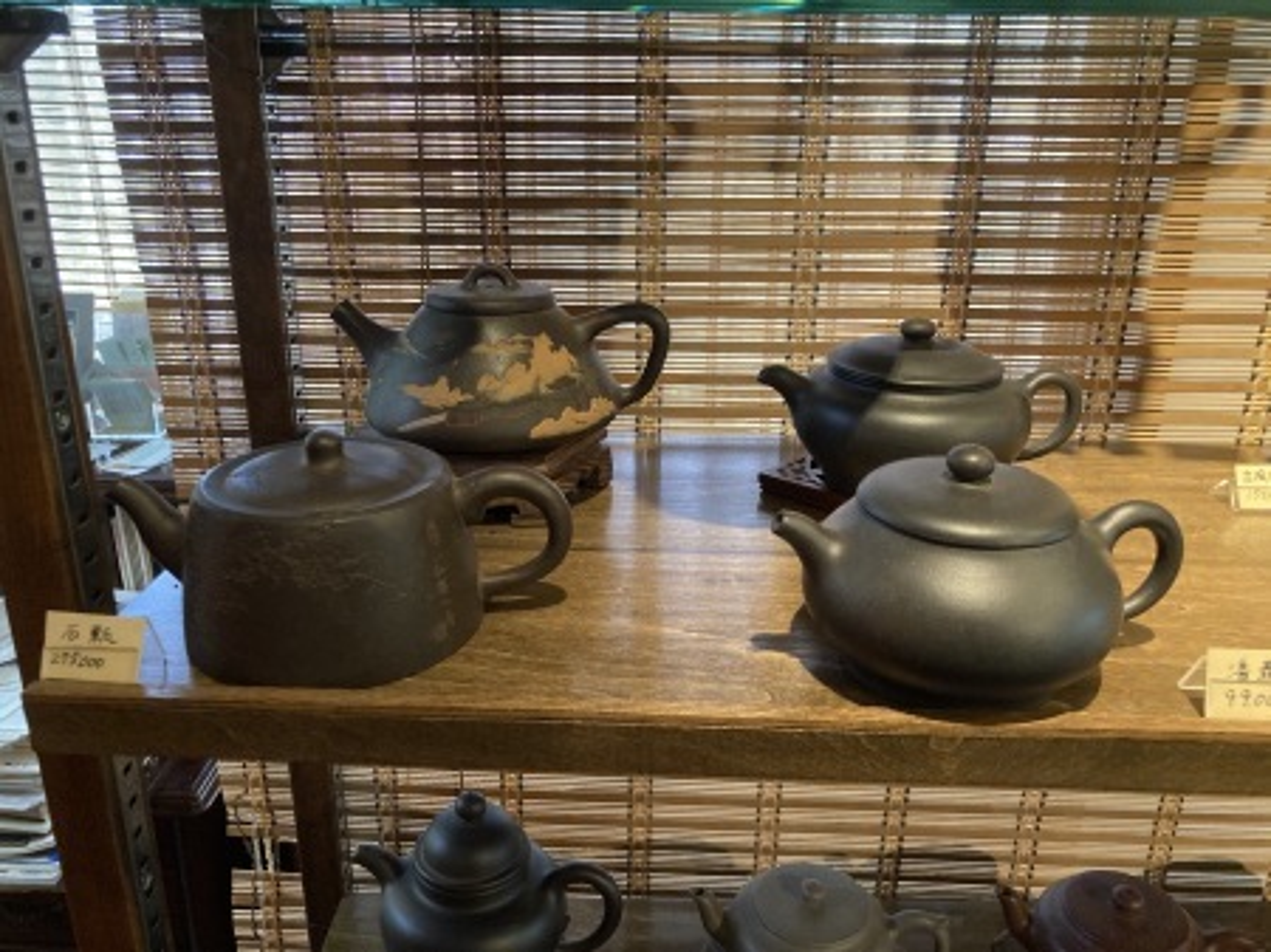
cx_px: 636
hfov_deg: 63.5
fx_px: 1028
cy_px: 476
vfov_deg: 49.7
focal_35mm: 28
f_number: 1.8
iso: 250
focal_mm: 3.99
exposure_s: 1/33
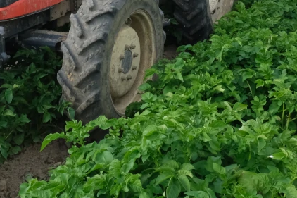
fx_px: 528
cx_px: 162
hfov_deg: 31.4
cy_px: -24
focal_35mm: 64
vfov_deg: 20.2
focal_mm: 18
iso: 2000
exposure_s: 1/250
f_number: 18
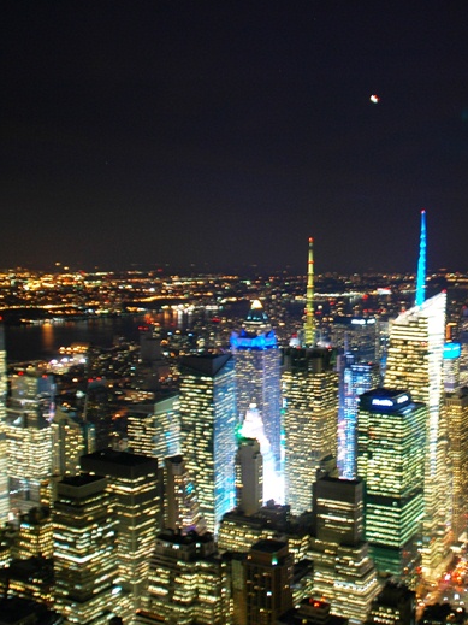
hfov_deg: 35.0
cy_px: 312
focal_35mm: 40
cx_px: 365
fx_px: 721
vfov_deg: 46.8
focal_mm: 18
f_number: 3.5
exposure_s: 1/1.3
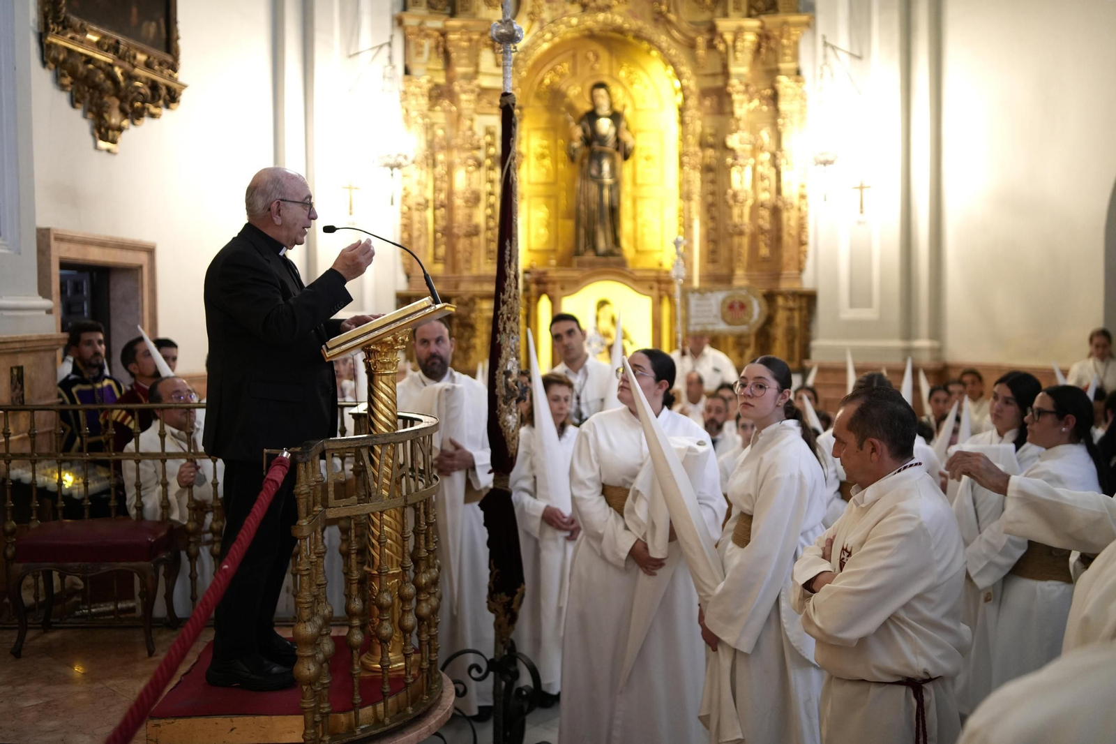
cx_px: 558
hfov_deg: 54.4
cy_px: 372
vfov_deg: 37.8
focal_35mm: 35
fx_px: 1085
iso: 2500
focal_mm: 35
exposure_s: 1/125
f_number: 1.4
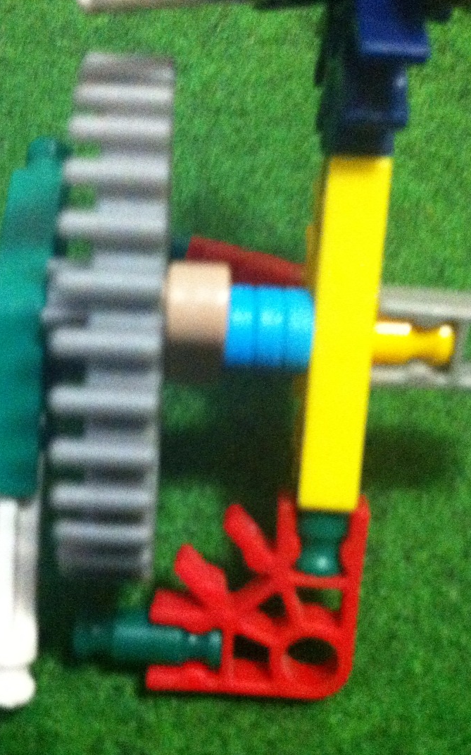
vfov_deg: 40.3
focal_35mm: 50
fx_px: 1027
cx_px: 190
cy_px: 376
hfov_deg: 25.8
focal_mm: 3.85
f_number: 2.8
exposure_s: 1/15
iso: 1000
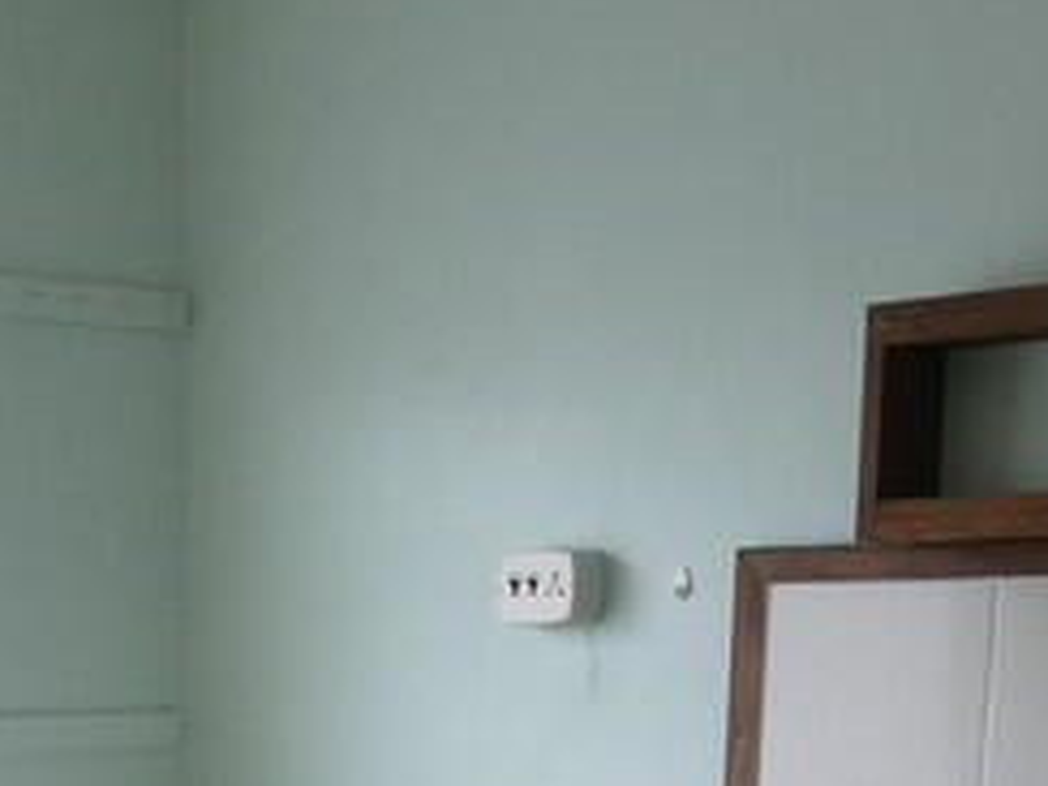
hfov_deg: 22.8
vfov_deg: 15.3
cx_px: 125
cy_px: 1392
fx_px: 2543
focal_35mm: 84
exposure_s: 1/60
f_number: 2.8
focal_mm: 3.6
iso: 125
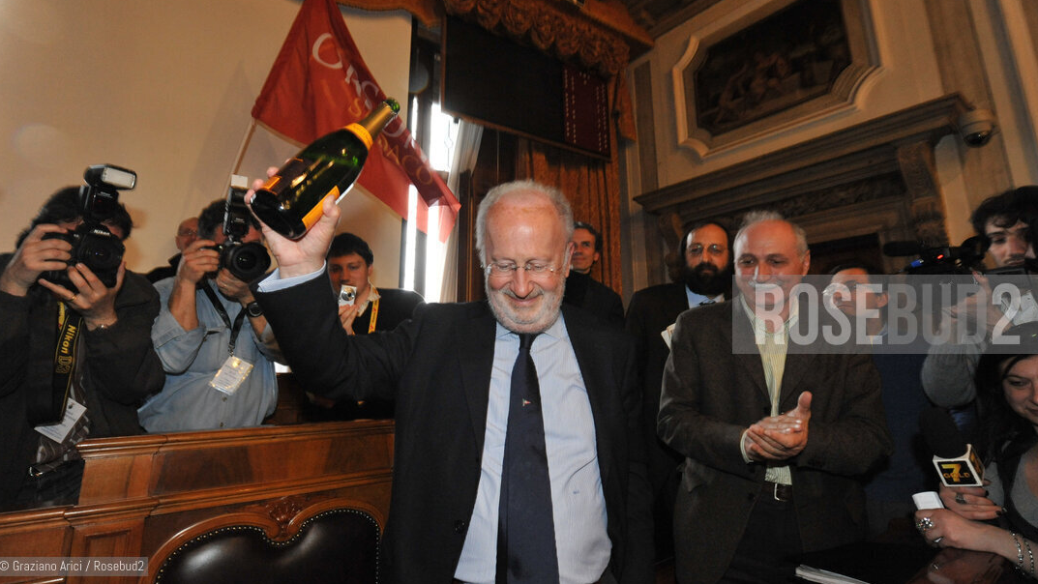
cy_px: 256
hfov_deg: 89.6
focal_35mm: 19
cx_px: 519
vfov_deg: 58.2
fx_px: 523
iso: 3200
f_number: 10
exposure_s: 1/60
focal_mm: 18
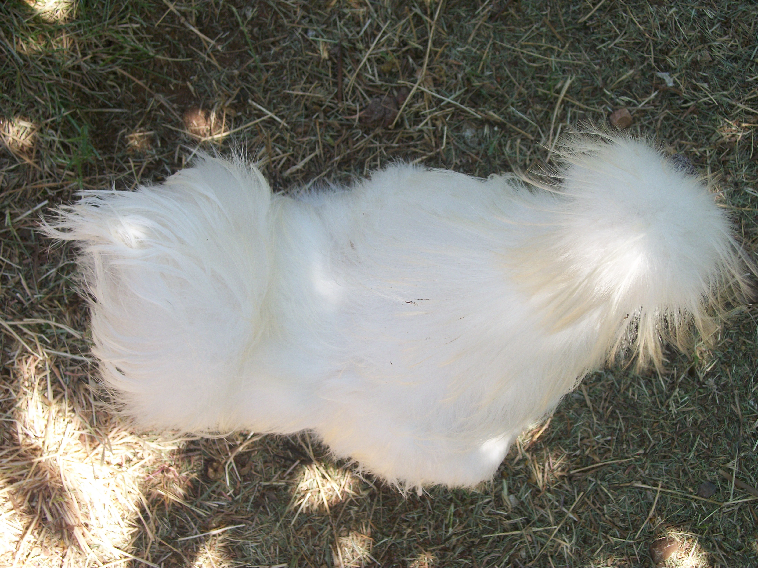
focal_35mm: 50
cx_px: 379
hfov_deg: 38.2
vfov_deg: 29.1
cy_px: 284
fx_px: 1095
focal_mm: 8.8
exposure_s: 1/320
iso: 80
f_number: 3.6
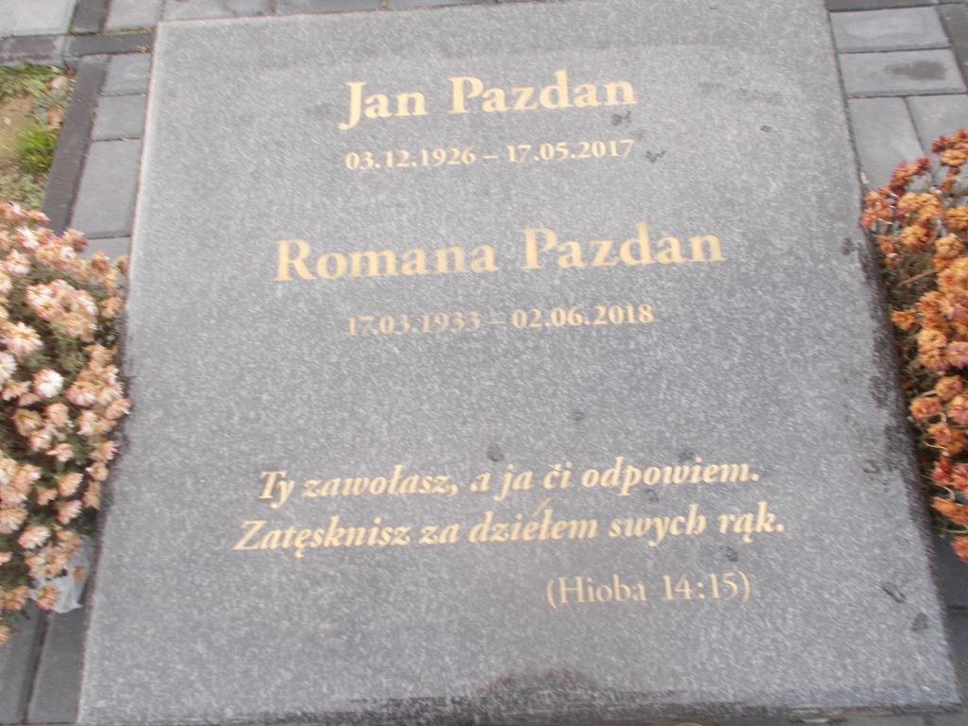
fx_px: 951
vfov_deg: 41.8
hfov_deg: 54.0
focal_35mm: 34
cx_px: 484
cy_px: 363
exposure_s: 1/60
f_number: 3.6
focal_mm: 6
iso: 80
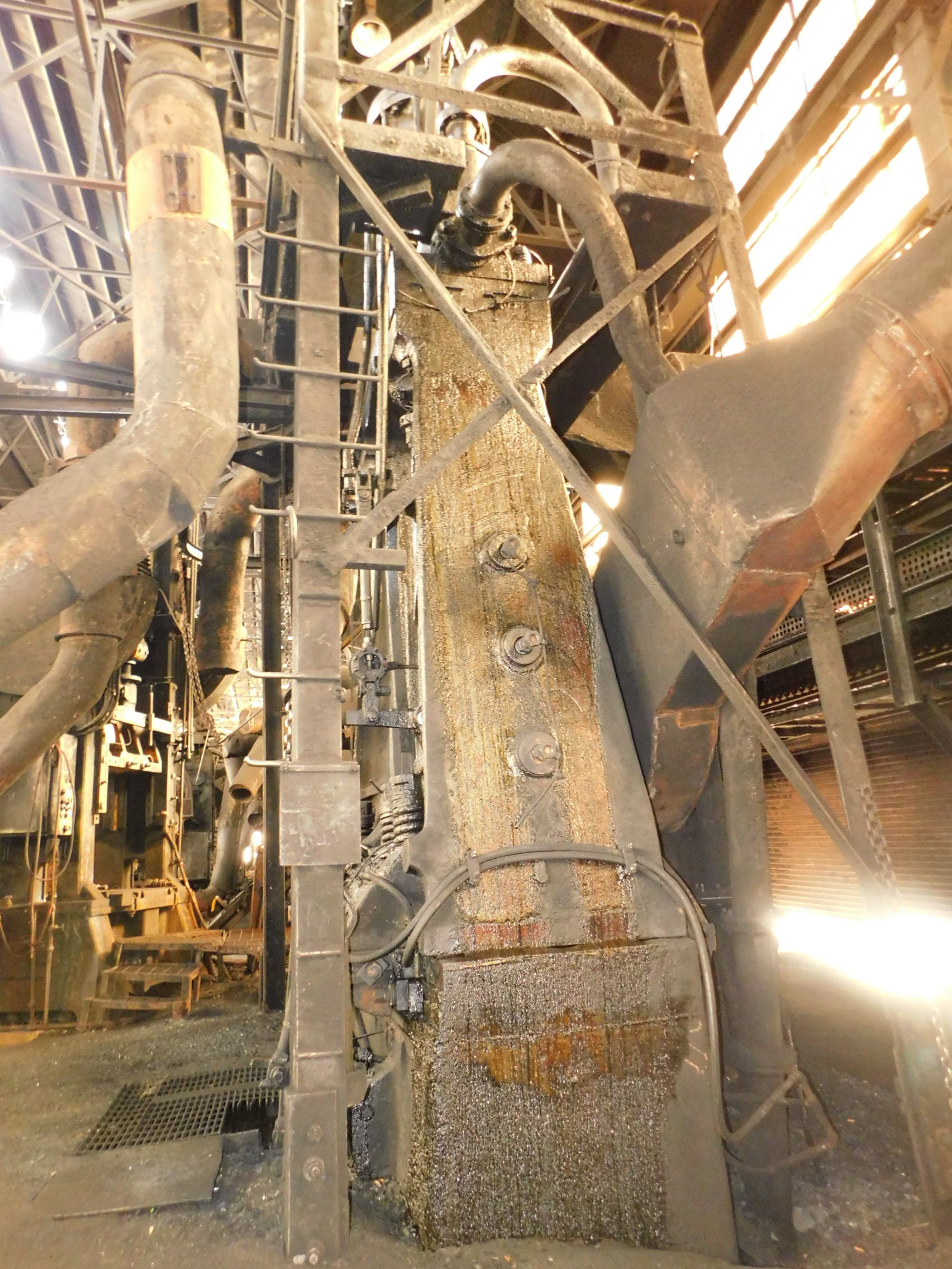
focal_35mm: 23
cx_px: 476
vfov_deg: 73.9
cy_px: 634
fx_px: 843
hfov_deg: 58.9
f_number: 3
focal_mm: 4
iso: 800
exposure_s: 1/2
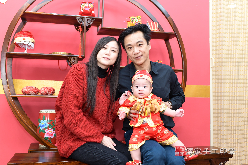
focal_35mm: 35
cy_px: 82
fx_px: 241
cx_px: 124
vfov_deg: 37.9
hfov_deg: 54.4
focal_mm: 35
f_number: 4.5
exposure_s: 1/200
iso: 800
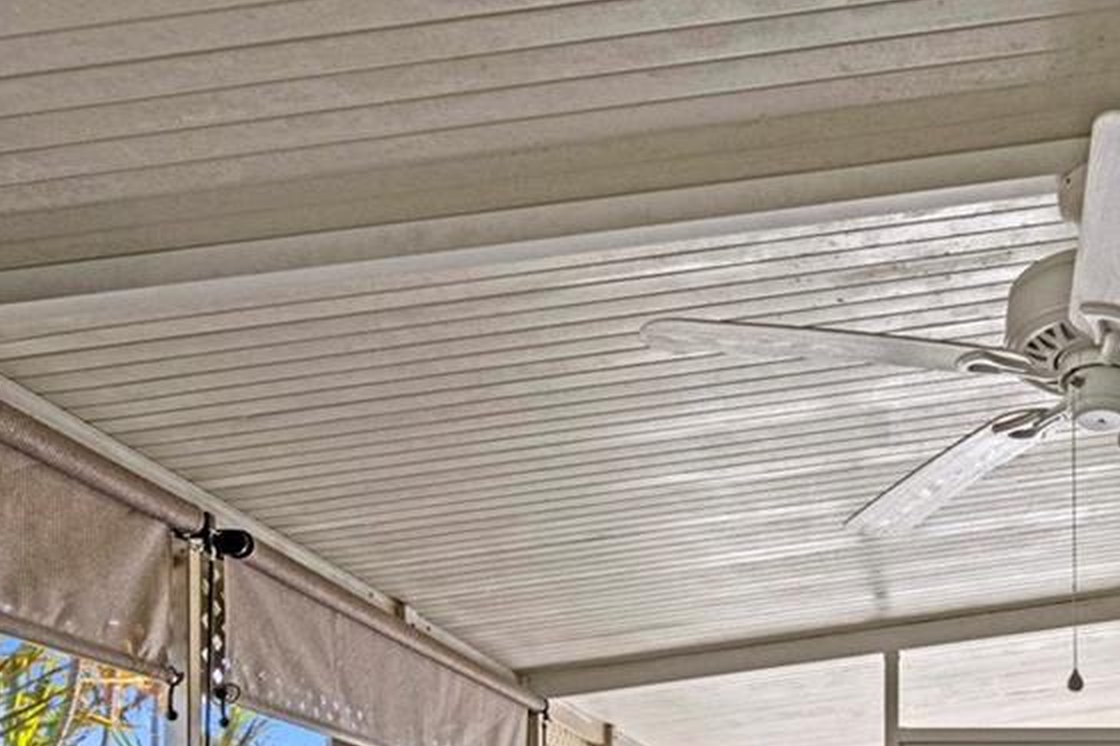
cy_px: 970
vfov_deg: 27.7
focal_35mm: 40
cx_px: 992
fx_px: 1244
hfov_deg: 44.4
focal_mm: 14
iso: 800
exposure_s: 1/200
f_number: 8
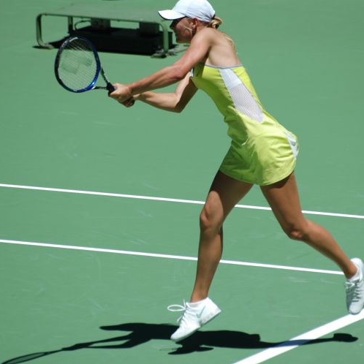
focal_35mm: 462
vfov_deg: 3.8
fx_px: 5496
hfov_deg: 3.8
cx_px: 221
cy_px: 182
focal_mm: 240
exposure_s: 1/1250
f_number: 5.6
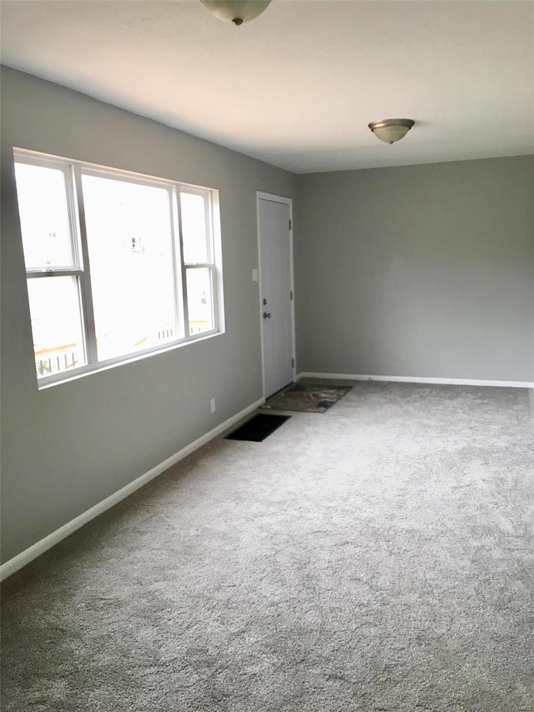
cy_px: 356
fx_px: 596
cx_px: 267
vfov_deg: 61.7
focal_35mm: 29
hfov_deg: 48.2
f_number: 2.2
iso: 32
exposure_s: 1/30
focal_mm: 4.15
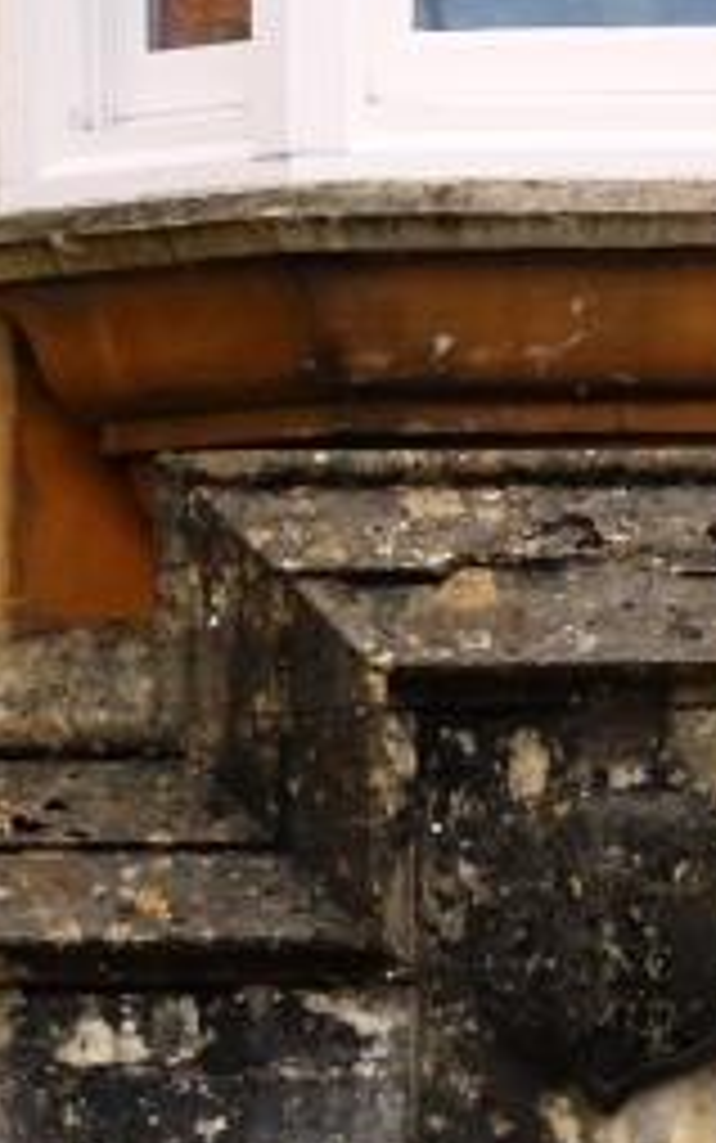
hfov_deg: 2.7
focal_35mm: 492
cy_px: 2286
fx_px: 15344
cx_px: 639
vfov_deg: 4.2
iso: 80
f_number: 5.6
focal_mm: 19.68
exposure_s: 1/125
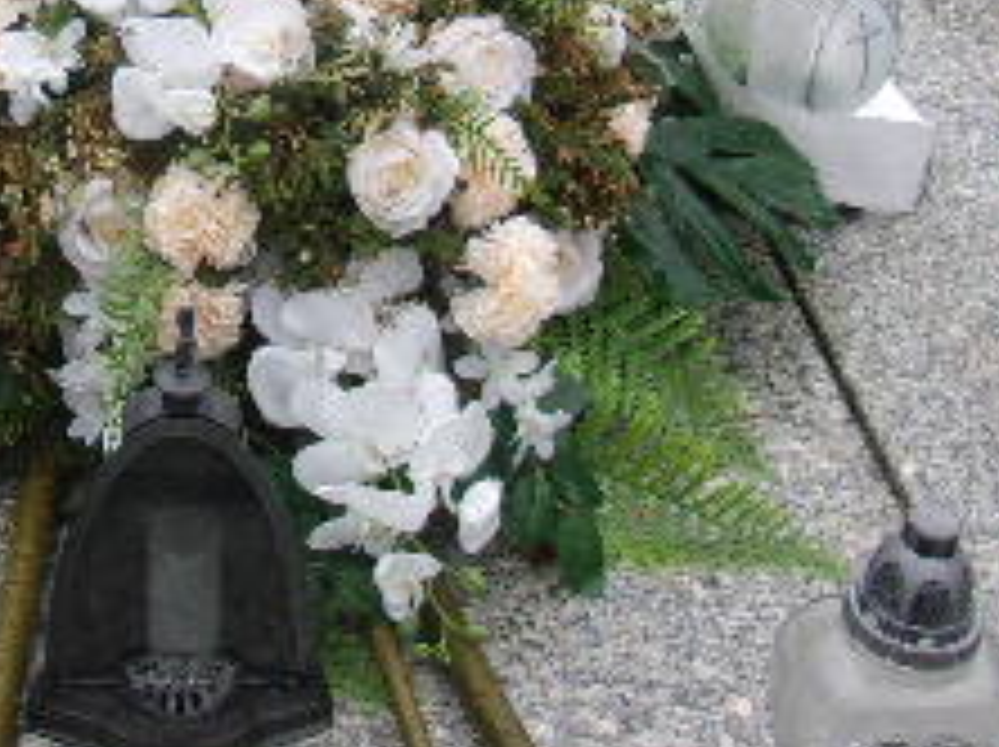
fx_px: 2249
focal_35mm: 78
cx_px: 270
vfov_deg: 18.3
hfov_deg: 24.8
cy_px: -22
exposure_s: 1/52
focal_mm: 4.9
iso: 80
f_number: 3
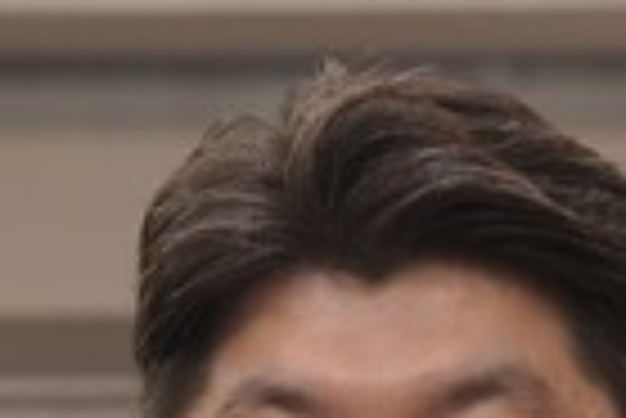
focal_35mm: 250
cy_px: 782
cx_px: 401
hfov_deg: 8.2
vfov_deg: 5.4
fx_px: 4352
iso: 2000
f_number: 2.8
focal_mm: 58
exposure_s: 1/320
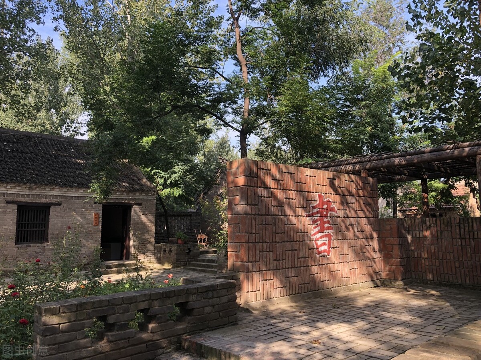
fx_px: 389
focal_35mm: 28
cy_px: 180
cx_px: 240
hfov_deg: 63.5
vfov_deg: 49.7
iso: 20
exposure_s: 1/306
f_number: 1.8
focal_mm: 3.99
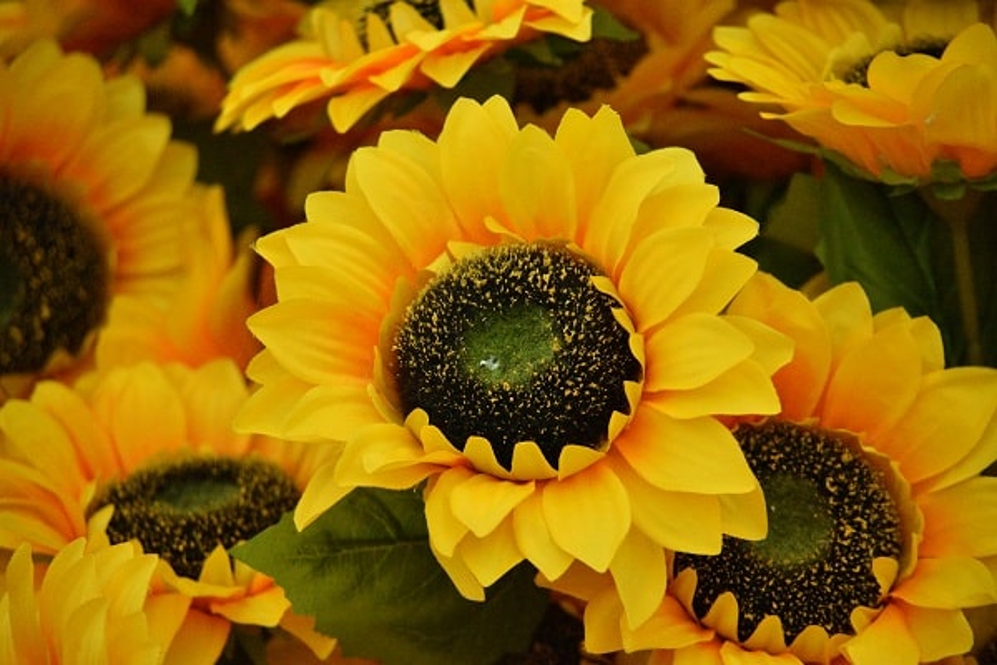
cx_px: 498
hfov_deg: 6.9
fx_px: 8308
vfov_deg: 4.6
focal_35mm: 300
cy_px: 332
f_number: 6.3
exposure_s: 1/640
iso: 6400
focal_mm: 300
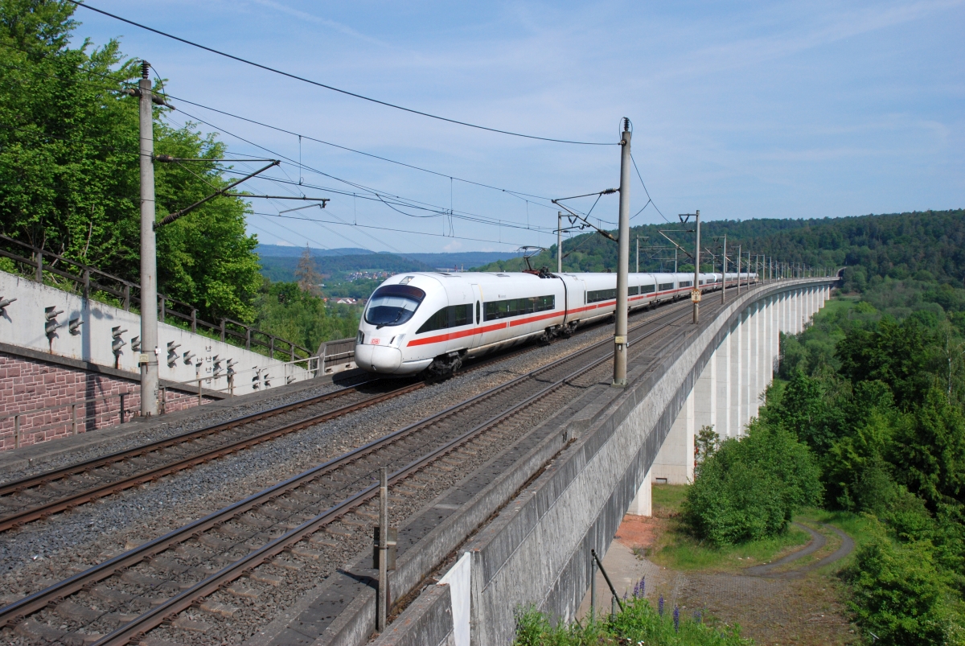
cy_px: 323
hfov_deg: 53.1
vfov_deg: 37.0
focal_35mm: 36
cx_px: 482
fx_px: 966
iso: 400
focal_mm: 24
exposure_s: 1/1000
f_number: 8
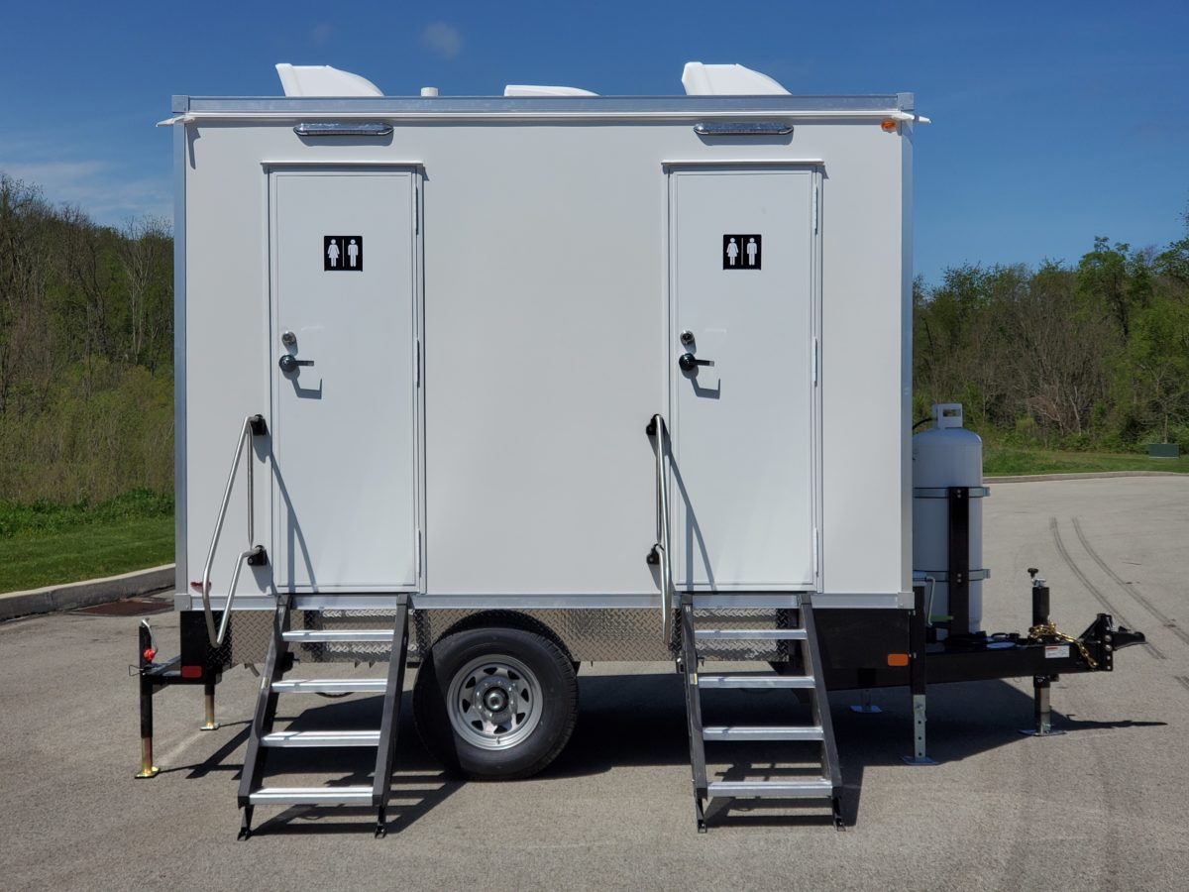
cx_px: 594
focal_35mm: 52
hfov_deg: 36.8
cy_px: 446
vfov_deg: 28.0
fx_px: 1786
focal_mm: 6
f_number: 2.4
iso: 50
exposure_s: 1/1889
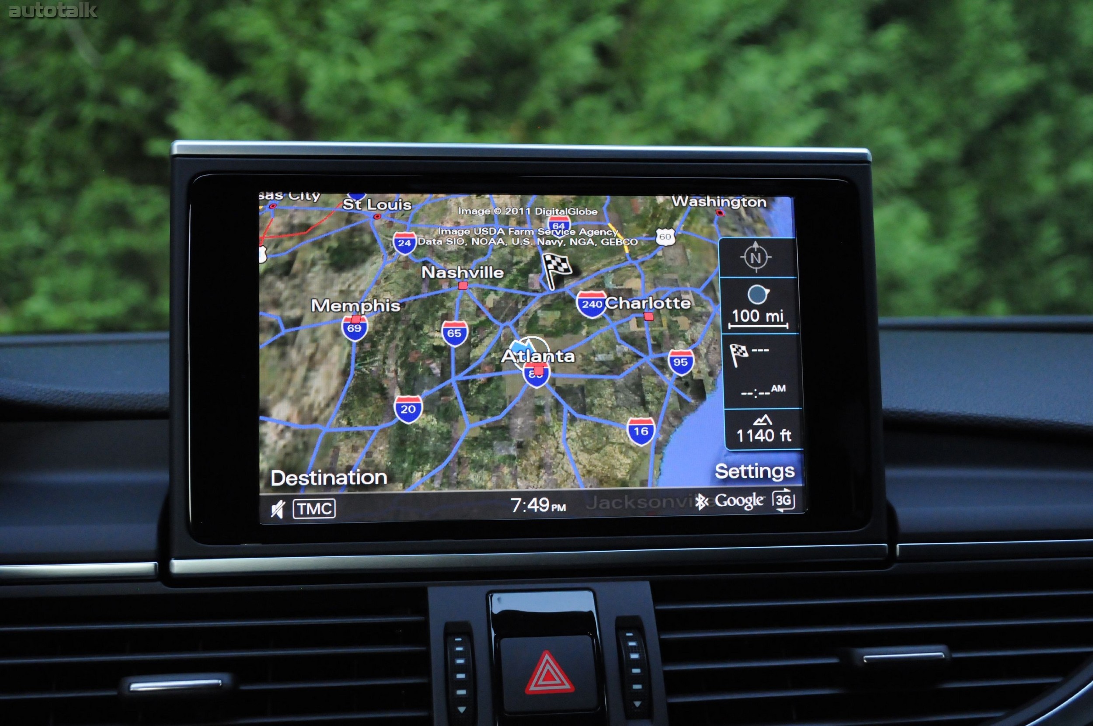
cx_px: 546
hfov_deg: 37.9
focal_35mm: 52
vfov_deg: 25.7
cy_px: 363
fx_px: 1592
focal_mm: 35
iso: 2000
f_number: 5.6
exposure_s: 1/200
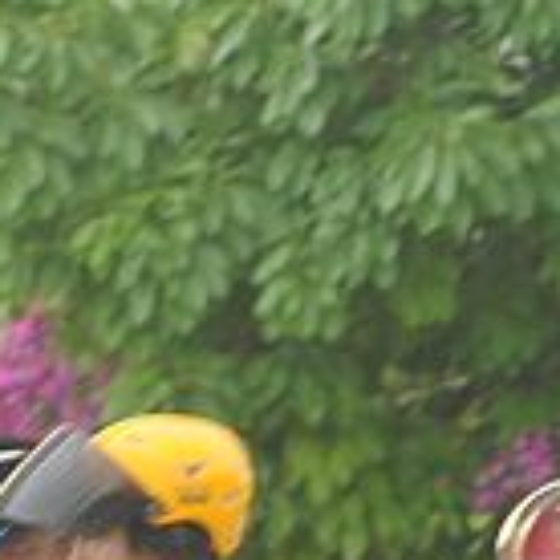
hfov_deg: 1.2
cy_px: 576
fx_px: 26997
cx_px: 142
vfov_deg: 1.2
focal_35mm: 1475
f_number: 5.6
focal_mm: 200
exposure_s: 1/160
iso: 800
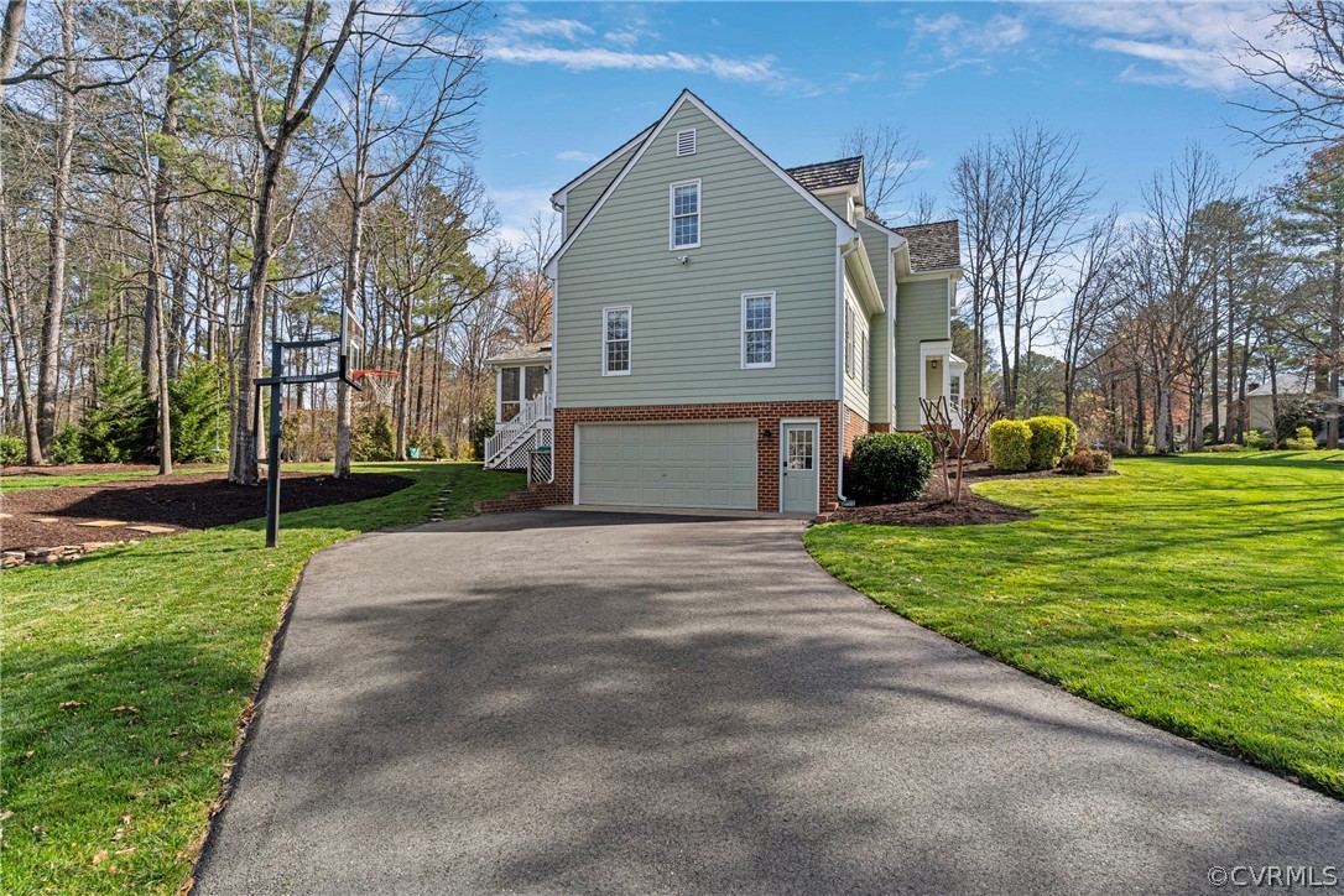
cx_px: 672
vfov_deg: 70.4
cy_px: 448
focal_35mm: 17
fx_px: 635
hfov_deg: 93.3
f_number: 8
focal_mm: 17
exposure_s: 1/250
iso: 320
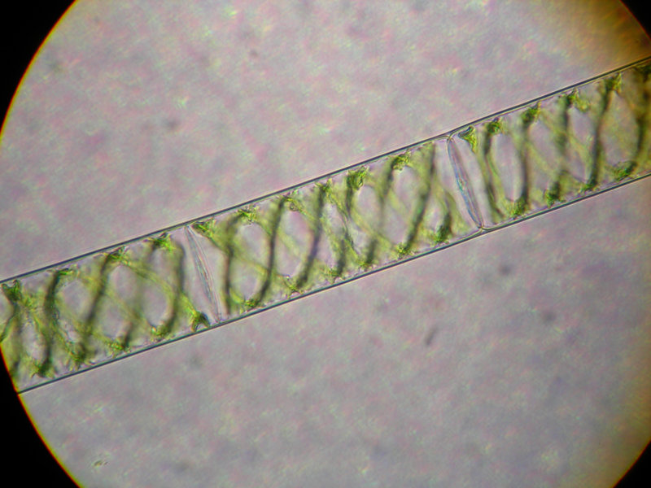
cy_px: 244
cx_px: 326
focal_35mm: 51
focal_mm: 10.6
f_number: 3.2
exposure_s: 1/6.2
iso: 50
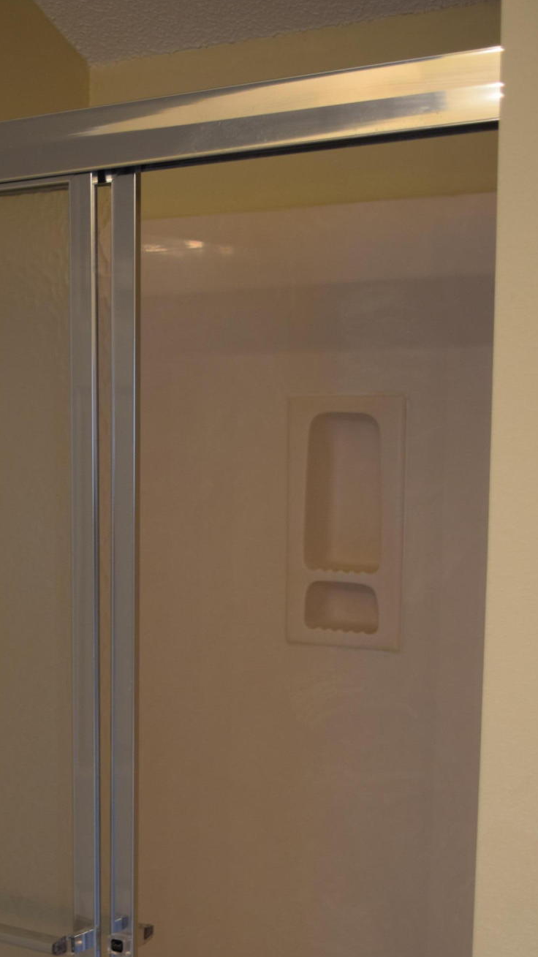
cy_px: 710
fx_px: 1644
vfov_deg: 31.9
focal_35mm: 65
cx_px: 122
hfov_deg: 18.4
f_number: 4
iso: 400
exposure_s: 1/60
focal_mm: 27
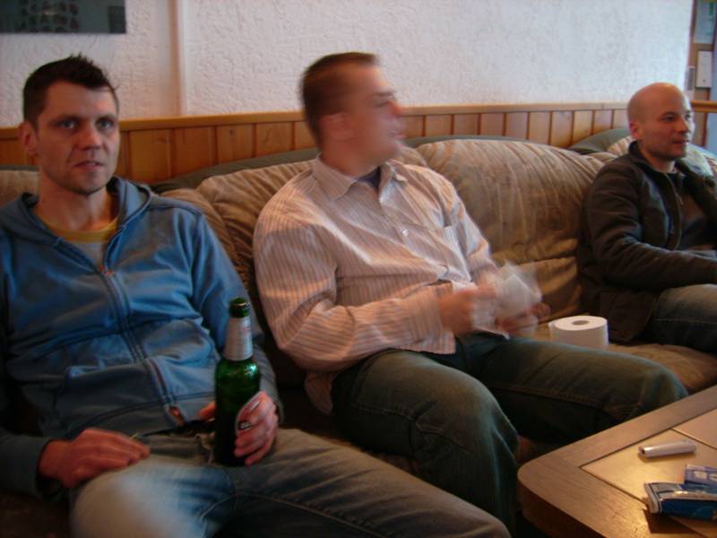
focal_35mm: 35
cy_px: 269
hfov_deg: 52.6
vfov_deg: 40.7
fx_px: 725
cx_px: 358
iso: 50
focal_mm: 5.95
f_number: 2.8
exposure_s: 1/2
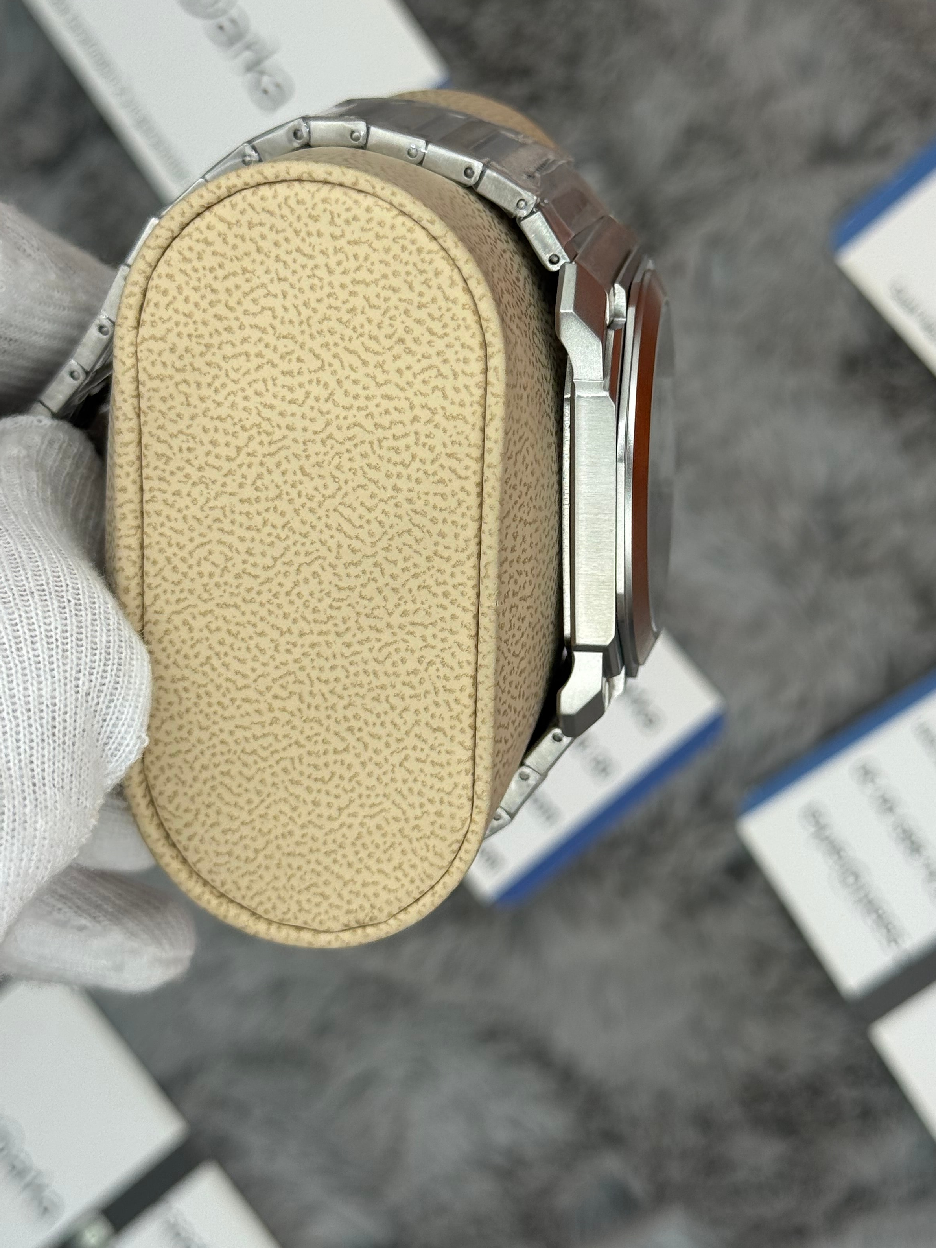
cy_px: 493
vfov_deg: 31.6
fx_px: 2199
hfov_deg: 24.0
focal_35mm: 61
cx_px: 521
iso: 80
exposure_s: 1/928
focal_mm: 6.76
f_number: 1.78
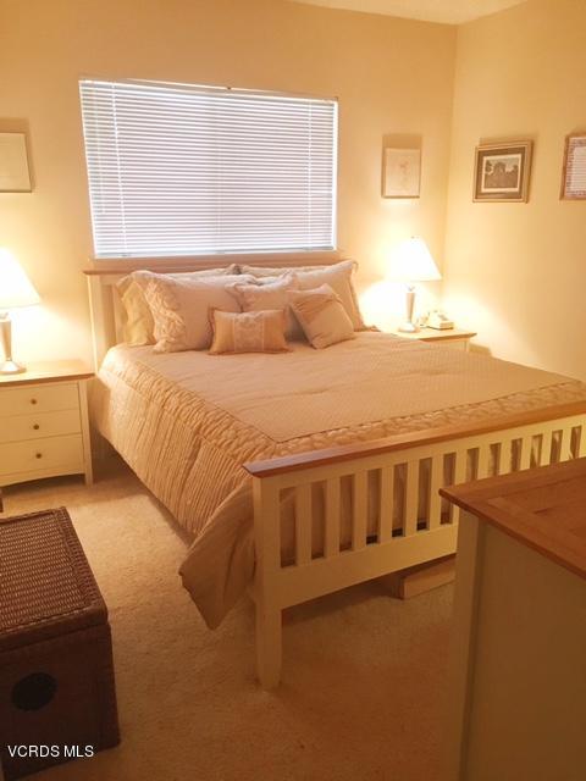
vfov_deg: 61.7
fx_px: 655
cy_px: 390
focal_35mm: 29
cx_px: 293
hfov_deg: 48.2
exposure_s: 1/30
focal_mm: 4.15
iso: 200
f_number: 2.2
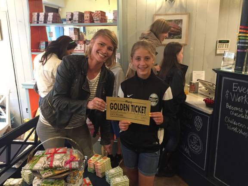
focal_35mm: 29
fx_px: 208
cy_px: 93
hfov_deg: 61.7
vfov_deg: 48.2
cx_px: 124
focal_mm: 4.15
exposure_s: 1/25
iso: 250
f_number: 2.2
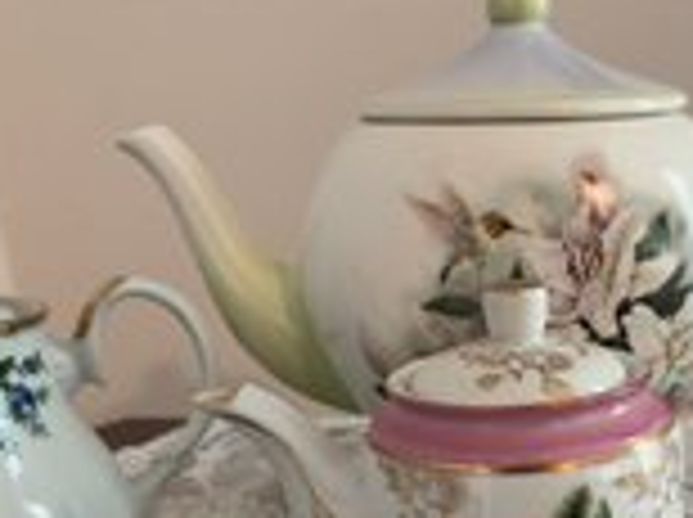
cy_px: 556
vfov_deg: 23.7
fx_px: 1159
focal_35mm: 58
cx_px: 506
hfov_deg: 32.7
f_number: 1.6
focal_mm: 5.96
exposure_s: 1/60
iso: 400
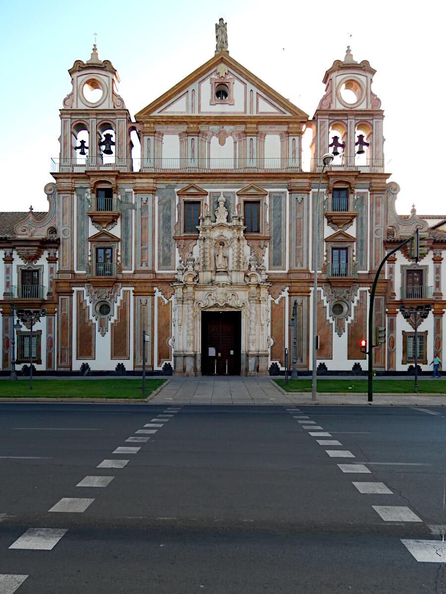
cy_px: 297
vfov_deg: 73.9
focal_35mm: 23
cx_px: 223
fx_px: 395
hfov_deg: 58.9
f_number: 3
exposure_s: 1/250
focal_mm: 4
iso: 125
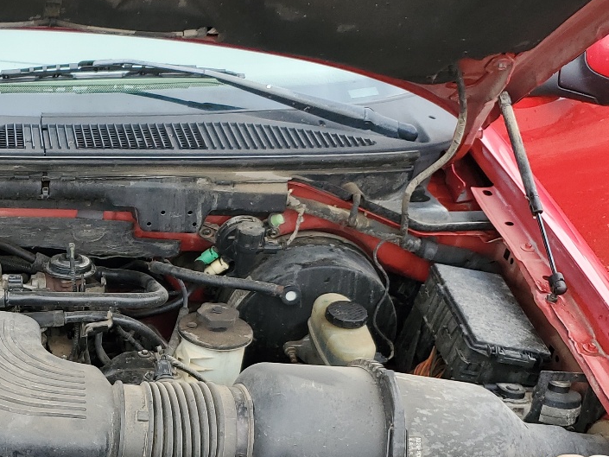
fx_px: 1038
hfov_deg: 30.3
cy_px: 362
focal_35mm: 59
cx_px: -3
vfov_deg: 24.5
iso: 50
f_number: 1.5
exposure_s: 1/185
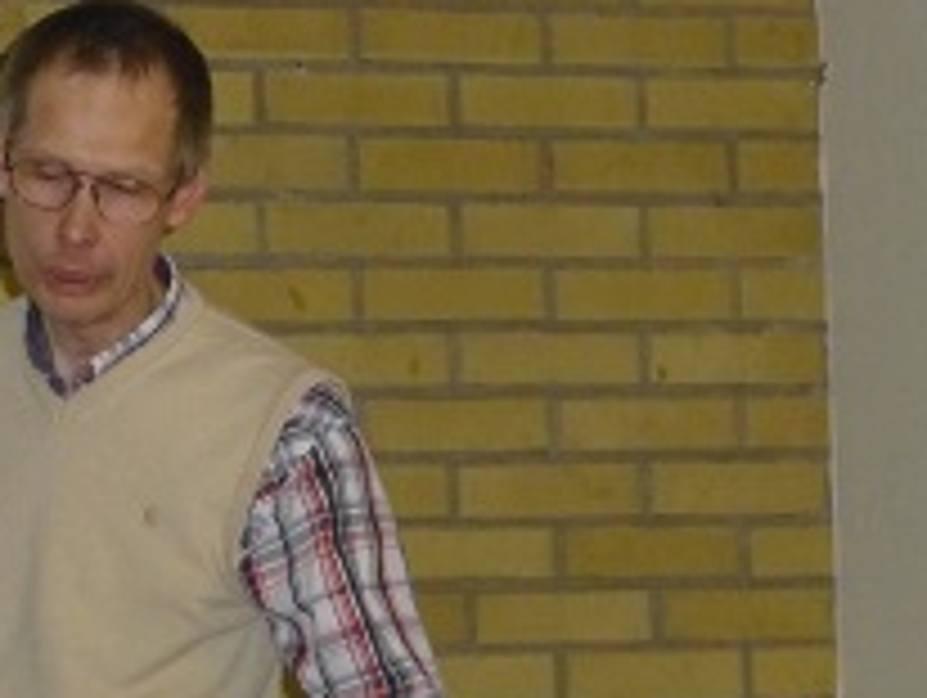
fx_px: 4772
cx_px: -18
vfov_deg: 8.3
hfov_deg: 11.0
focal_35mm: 178
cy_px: 612
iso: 800
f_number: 5.2
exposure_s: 1/60
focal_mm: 15.1
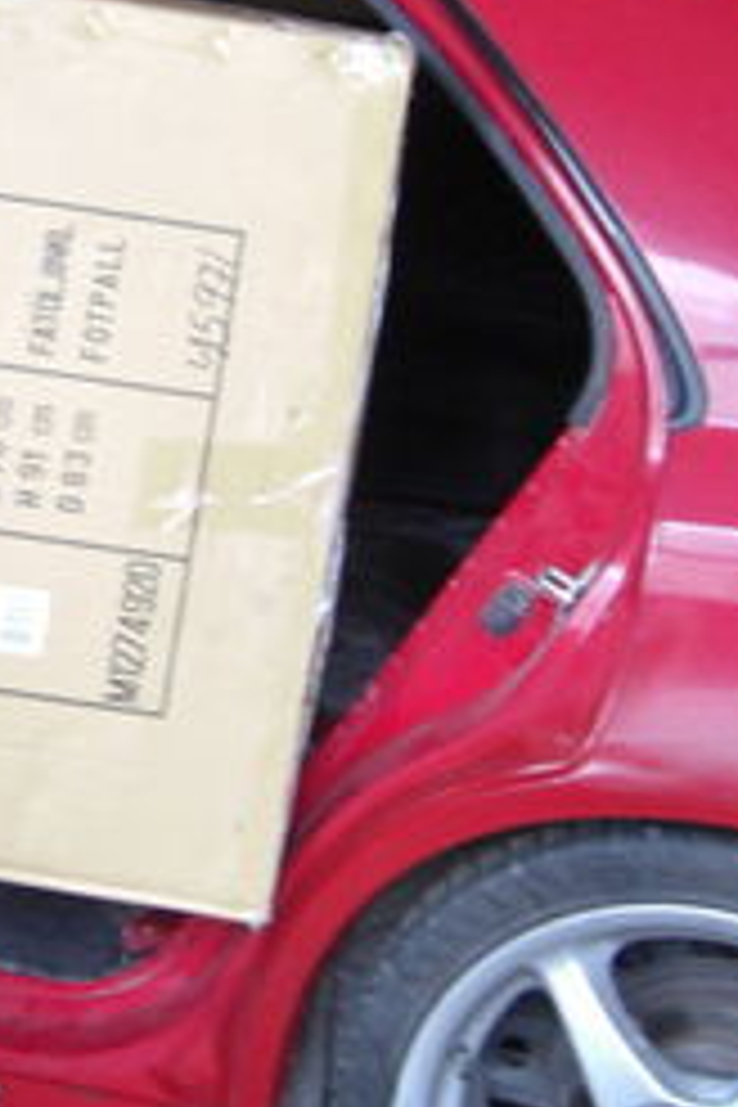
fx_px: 3167
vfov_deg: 19.7
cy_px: 292
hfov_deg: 12.9
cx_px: -202
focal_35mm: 103
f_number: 2.8
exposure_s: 1/50
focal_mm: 7.9
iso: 400
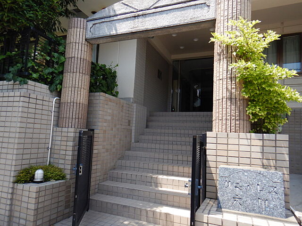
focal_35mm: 24
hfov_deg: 71.6
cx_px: 151
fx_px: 209
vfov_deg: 56.8
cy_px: 113
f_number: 2.8
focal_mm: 4.3
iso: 125
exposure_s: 1/500
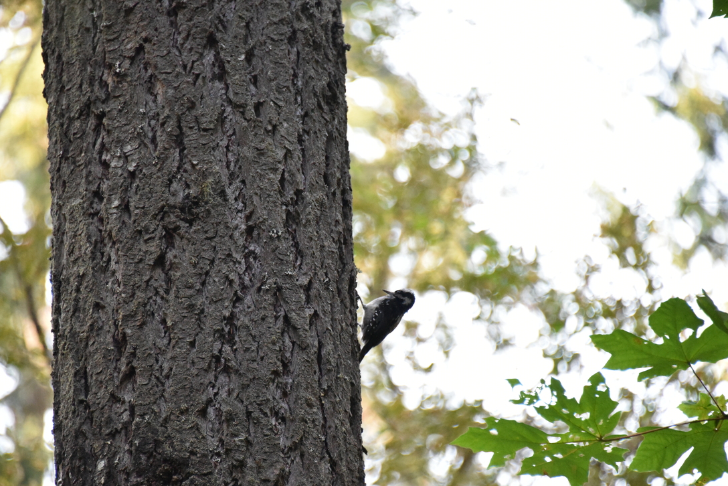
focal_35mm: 353
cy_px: 280
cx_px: 307
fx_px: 7140
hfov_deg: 5.8
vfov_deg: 3.9
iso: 7200
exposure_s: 1/640
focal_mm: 300
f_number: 5.6
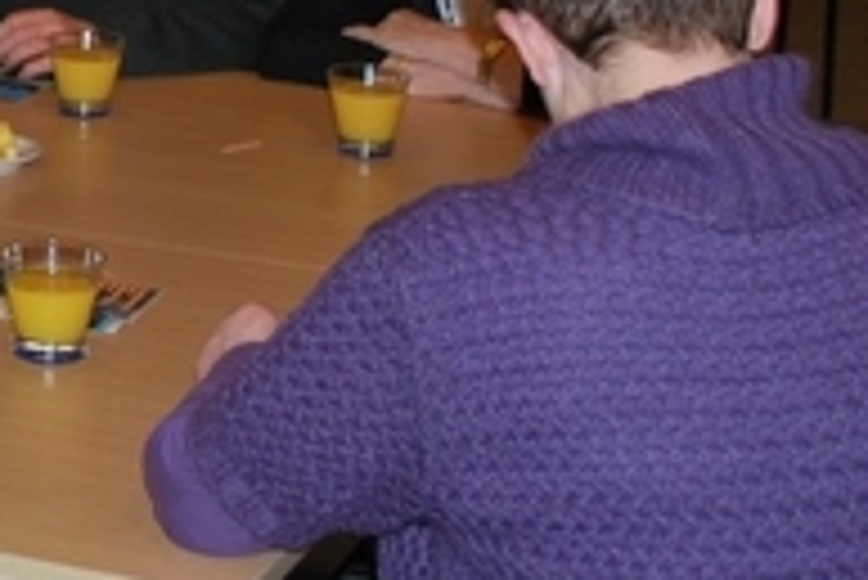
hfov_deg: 16.9
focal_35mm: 112
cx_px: -355
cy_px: -106
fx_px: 2702
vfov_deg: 12.0
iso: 200
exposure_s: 1/60
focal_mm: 24
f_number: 4.2
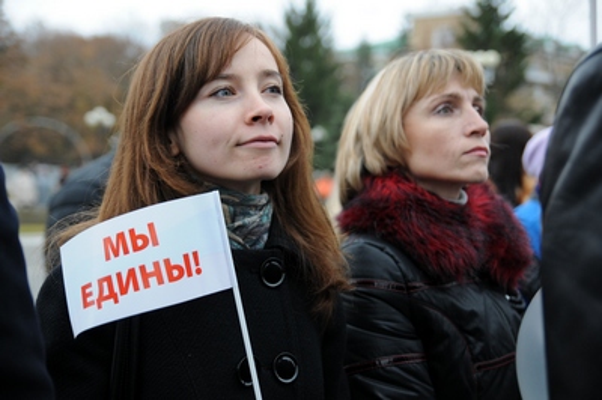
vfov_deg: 22.6
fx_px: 1002
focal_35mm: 60
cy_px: 200
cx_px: 301
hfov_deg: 33.4
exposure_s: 1/500
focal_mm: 40
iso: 400
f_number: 3.2
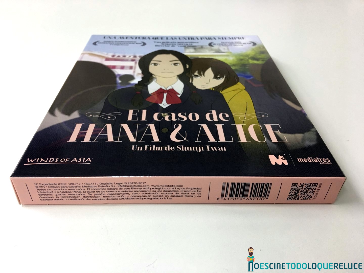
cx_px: 182
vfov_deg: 48.2
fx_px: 305
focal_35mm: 29
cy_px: 136
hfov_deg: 61.7
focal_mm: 4.15
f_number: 2.2
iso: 64
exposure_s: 1/17
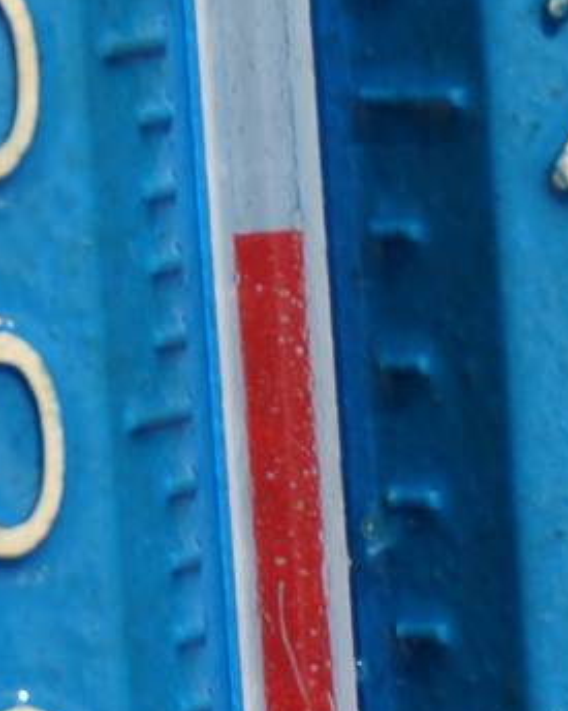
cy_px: 302
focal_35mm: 368
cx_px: 304
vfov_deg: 5.3
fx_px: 7736
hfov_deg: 4.2
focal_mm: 90
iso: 100
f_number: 5.6
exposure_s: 1/160
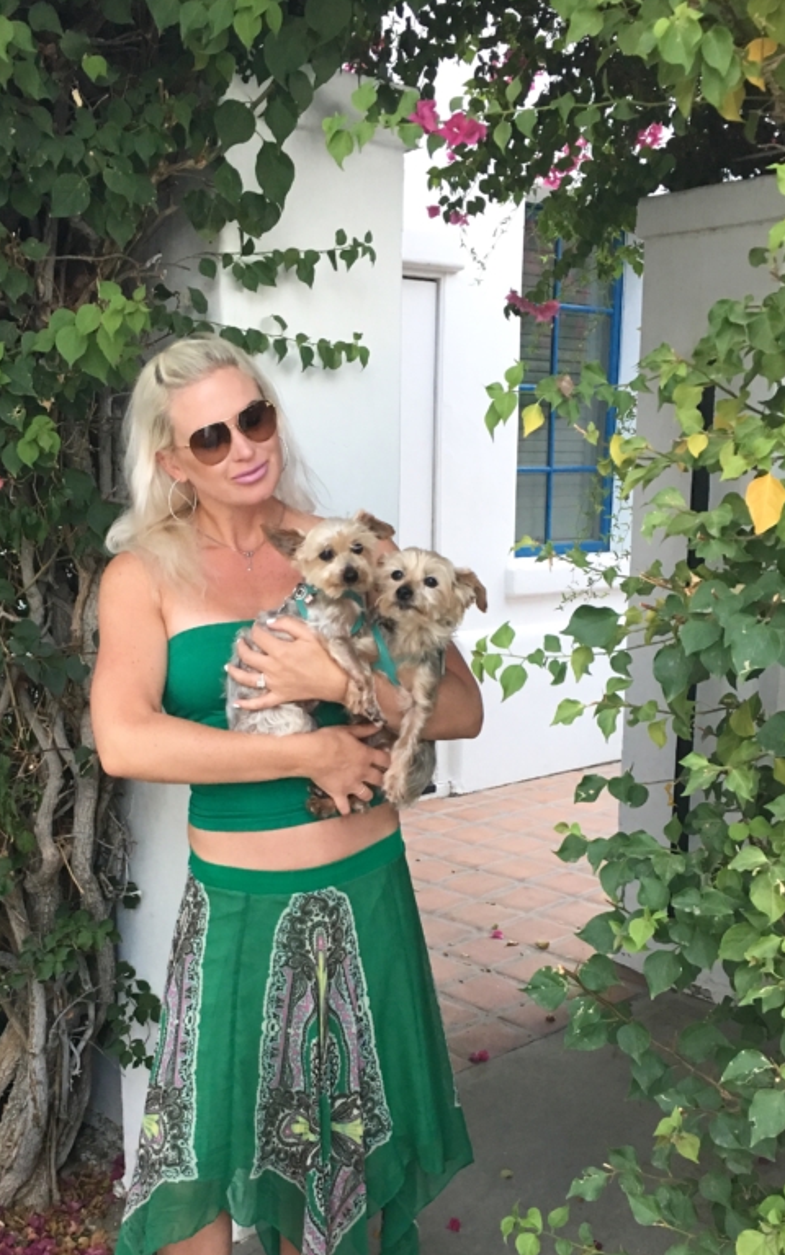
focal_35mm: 41
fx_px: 1403
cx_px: 339
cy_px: 815
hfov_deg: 31.2
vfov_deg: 47.6
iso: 50
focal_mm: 4.15
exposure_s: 1/15
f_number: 2.2
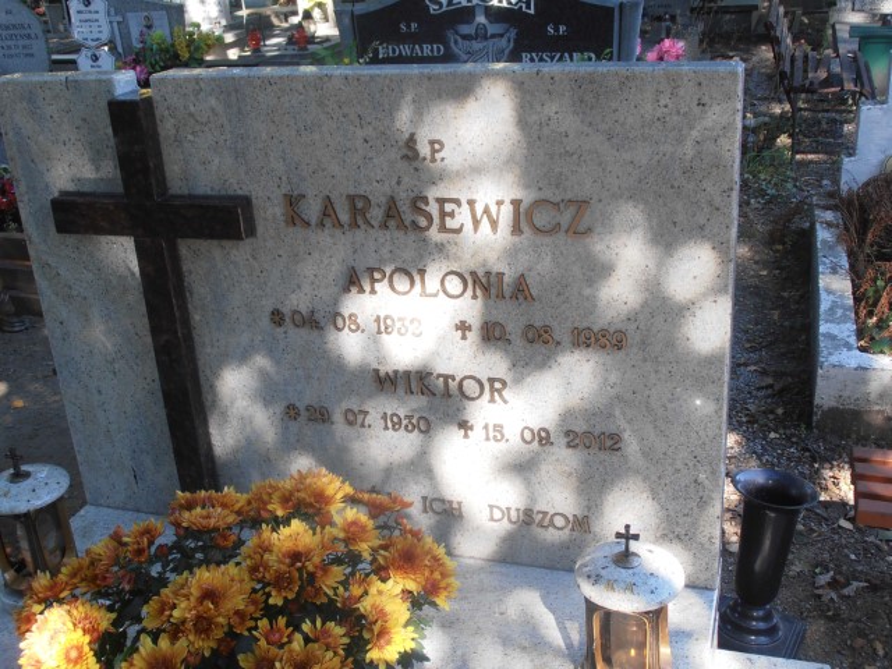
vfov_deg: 32.9
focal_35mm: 44
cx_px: 446
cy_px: 334
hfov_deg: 42.9
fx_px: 1134
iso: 80
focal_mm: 7.87
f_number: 4.2
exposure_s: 1/80
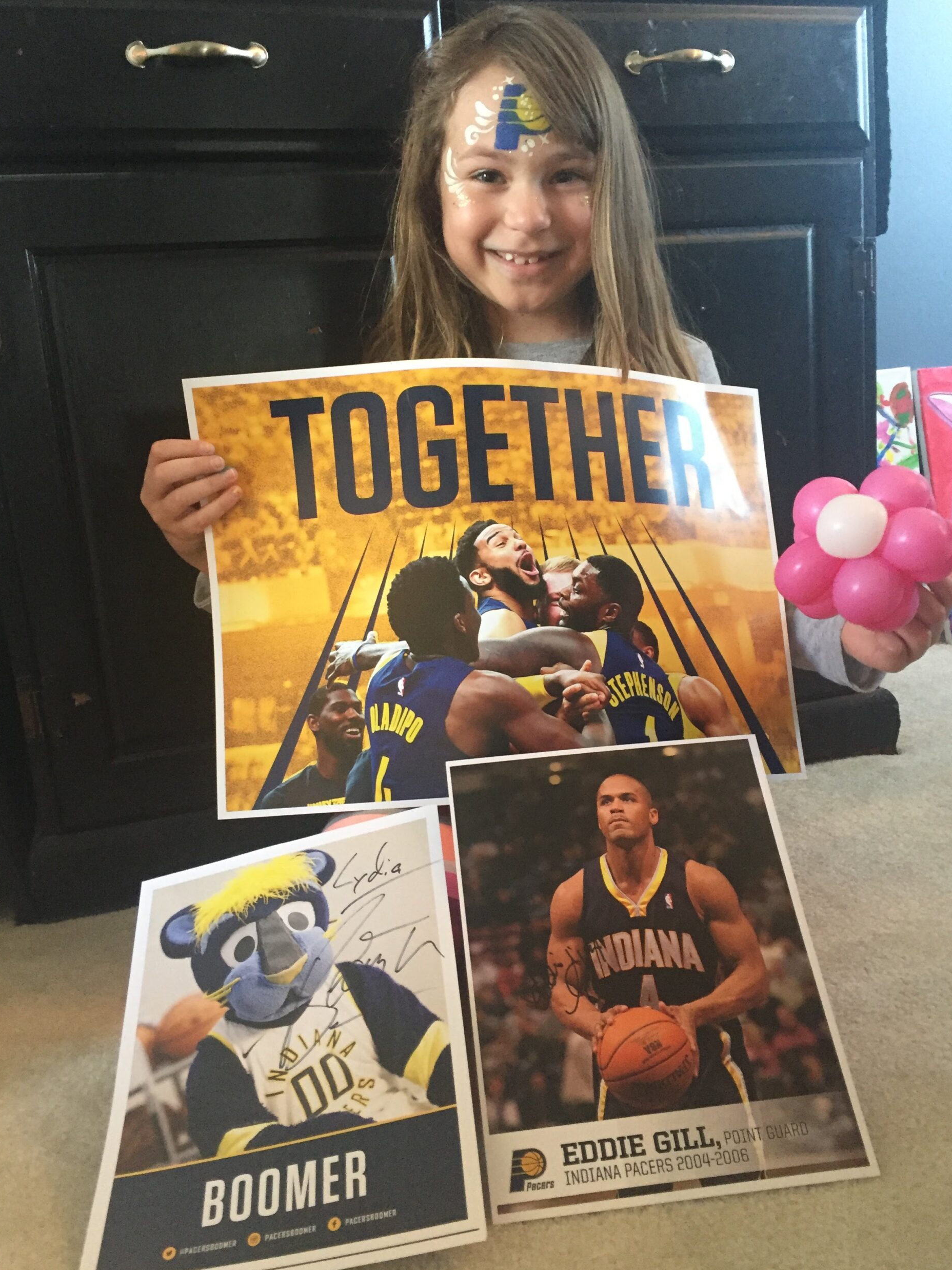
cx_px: 486
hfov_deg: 46.8
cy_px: 640
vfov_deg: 60.0
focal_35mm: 30
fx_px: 1100
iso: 250
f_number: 2.2
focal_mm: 4.15
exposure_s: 1/20
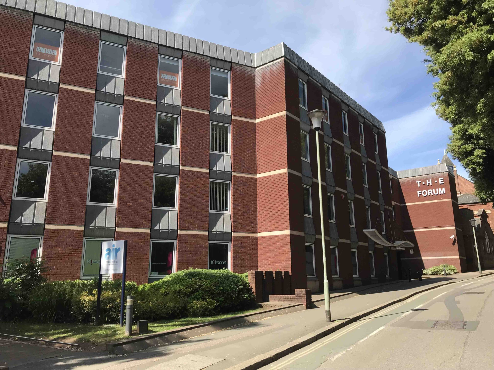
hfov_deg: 63.4
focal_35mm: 28
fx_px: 400
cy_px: 185
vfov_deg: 49.7
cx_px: 247
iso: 20
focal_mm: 3.99
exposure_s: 1/1064
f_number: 1.8
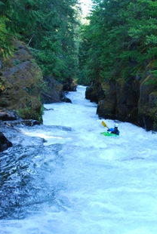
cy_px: 116
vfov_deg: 32.8
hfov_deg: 22.1
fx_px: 397
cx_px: 118
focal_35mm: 61
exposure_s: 1/80
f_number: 4.5
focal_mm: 26
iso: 800
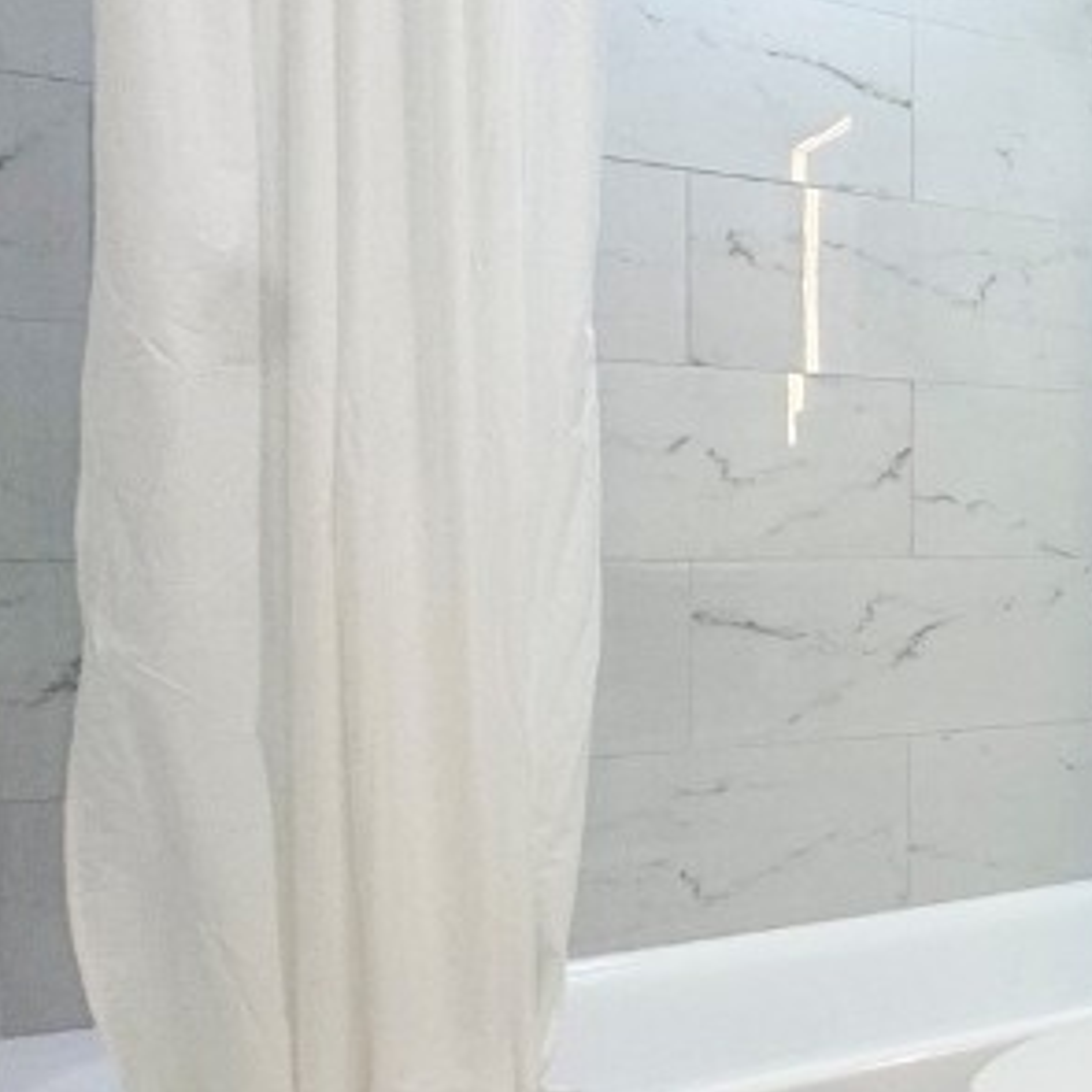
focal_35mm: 43
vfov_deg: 39.2
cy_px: 566
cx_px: 1855
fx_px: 1535
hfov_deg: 24.0
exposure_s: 1/120
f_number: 2.2
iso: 64
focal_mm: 2.22
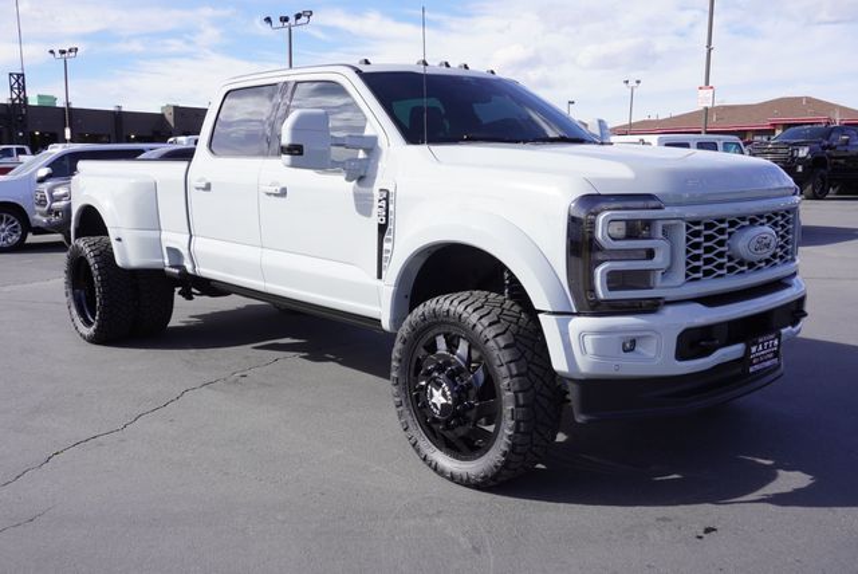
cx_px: 429
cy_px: 287
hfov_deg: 55.1
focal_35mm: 34
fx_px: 823
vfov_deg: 38.4
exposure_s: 1/125
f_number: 10
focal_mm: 23
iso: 100
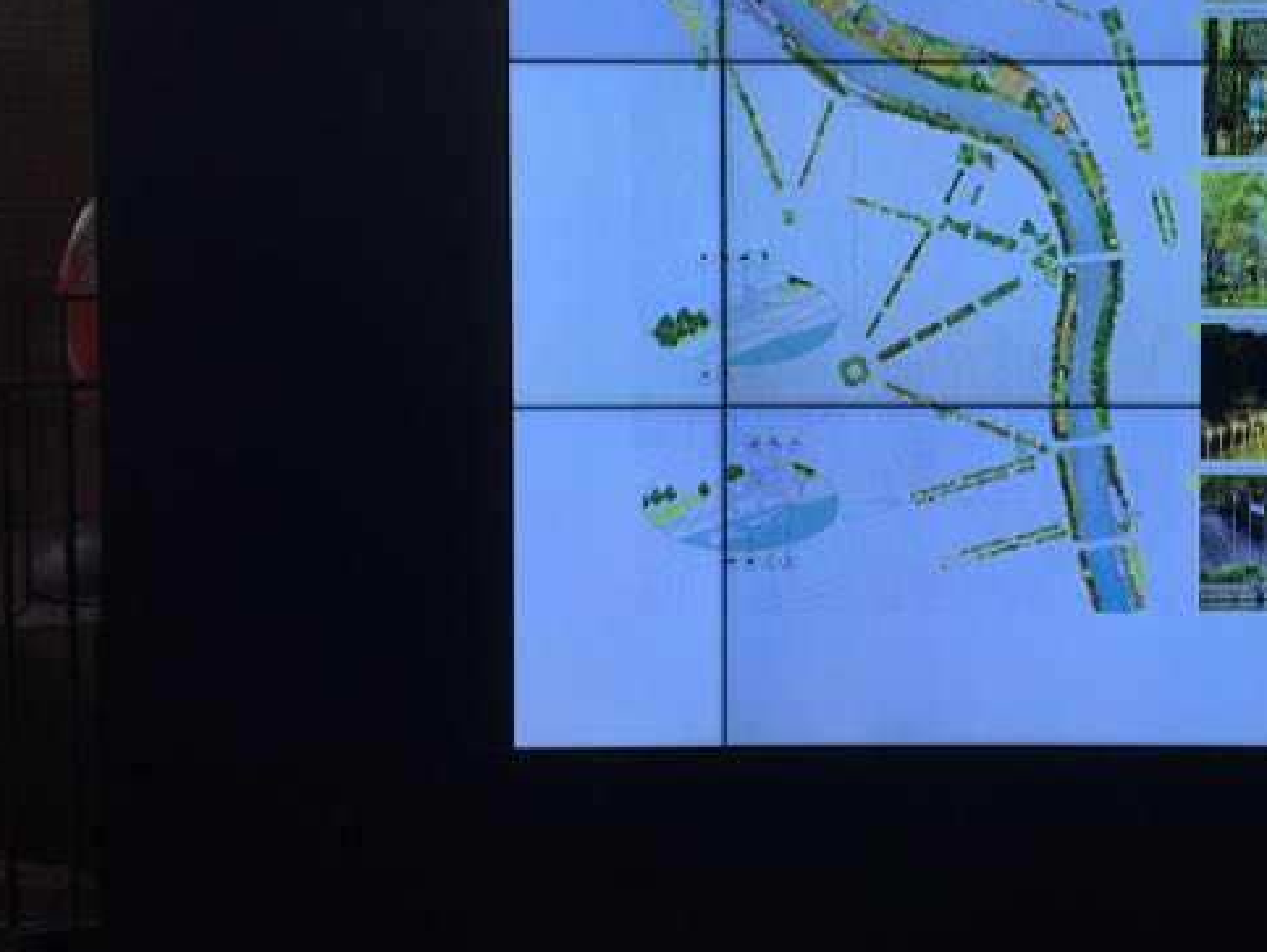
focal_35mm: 60
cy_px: 257
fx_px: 2198
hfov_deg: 31.7
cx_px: 918
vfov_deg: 24.2
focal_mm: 4.15
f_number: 2.2
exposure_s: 1/100
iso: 25
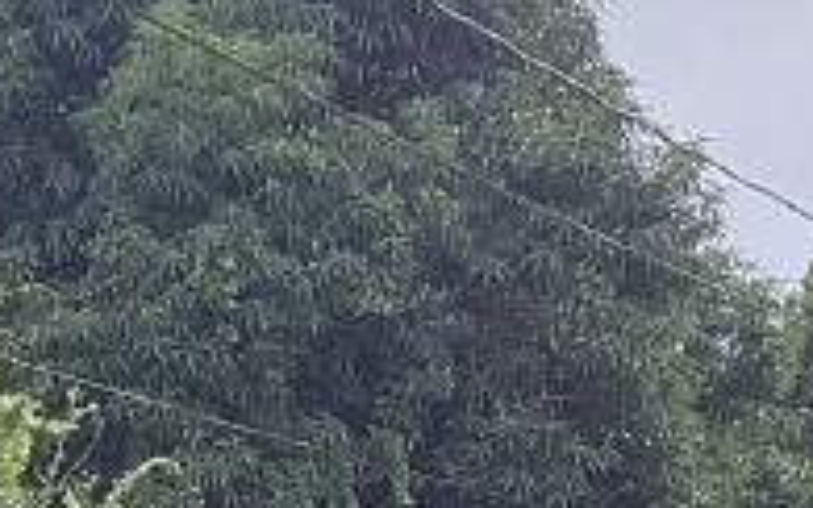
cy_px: 1058
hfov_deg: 12.0
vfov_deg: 7.3
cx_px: 4
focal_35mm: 173
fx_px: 3834
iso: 25
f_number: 2.4
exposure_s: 1/240
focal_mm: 3.3
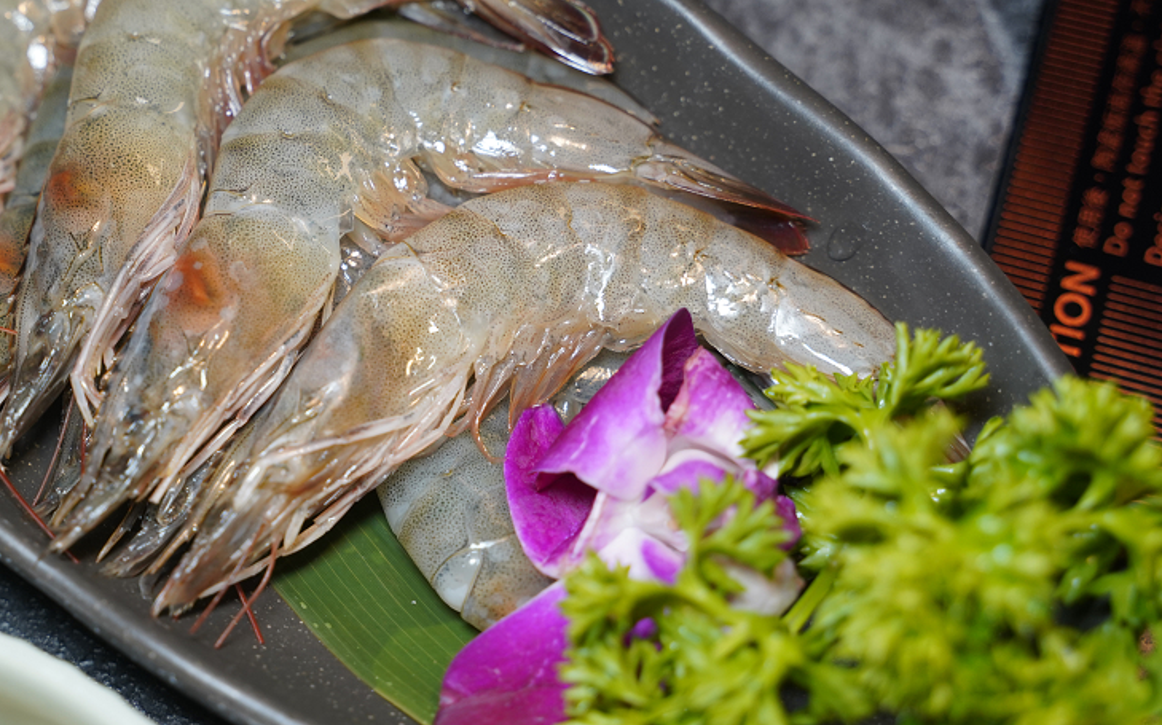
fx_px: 2976
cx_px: 261
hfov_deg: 21.9
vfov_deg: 13.9
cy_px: 265
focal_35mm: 94
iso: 640
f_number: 4
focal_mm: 56
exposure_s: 1/60
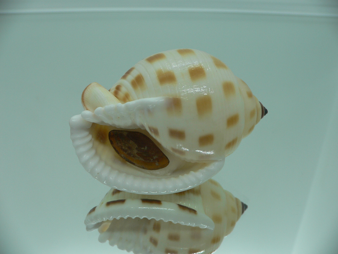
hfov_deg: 52.6
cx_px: 169
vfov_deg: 40.7
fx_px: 342
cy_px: 127
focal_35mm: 35
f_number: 2.8
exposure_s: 1/80
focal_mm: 4.6
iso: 80
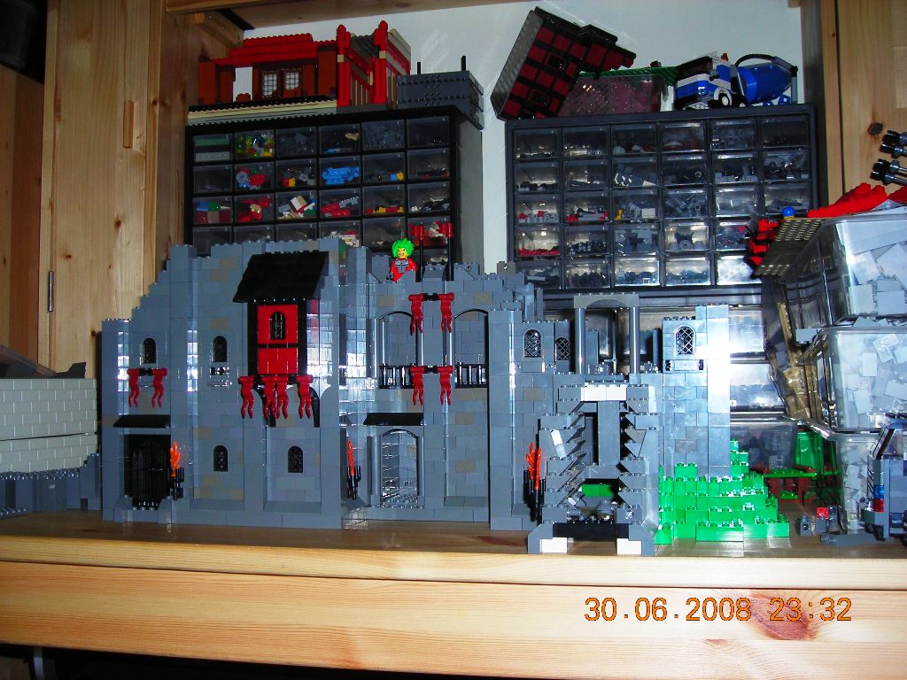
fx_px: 1074
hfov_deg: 45.8
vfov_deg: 35.1
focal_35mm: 41
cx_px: 454
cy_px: 340
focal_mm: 6.8
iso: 50
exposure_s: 1/60.1
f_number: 3.3
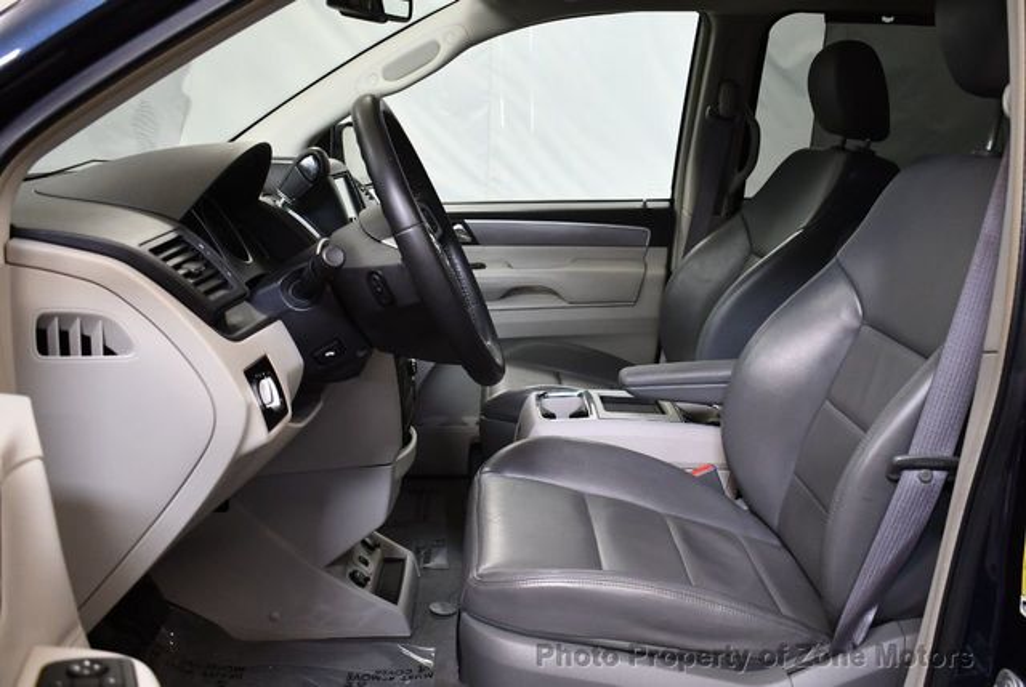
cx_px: 513
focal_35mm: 36
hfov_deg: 53.1
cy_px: 344
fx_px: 1028
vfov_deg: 37.0
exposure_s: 1/125
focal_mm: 18
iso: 1100
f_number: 3.5
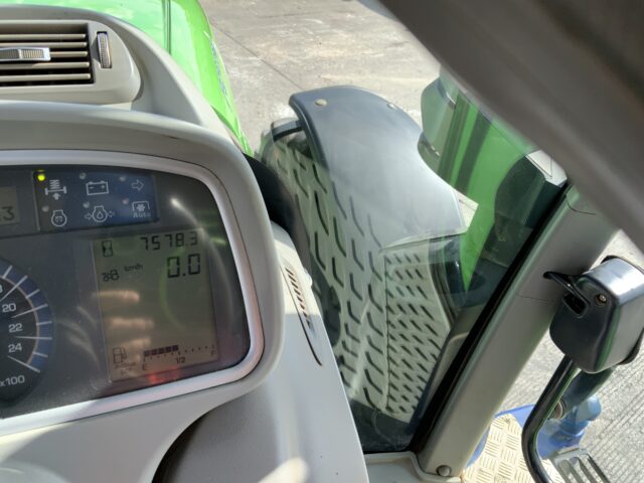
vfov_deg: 48.2
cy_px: 242
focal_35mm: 29
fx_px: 540
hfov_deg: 61.7
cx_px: 322
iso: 16
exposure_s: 1/391
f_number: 1.8
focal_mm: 3
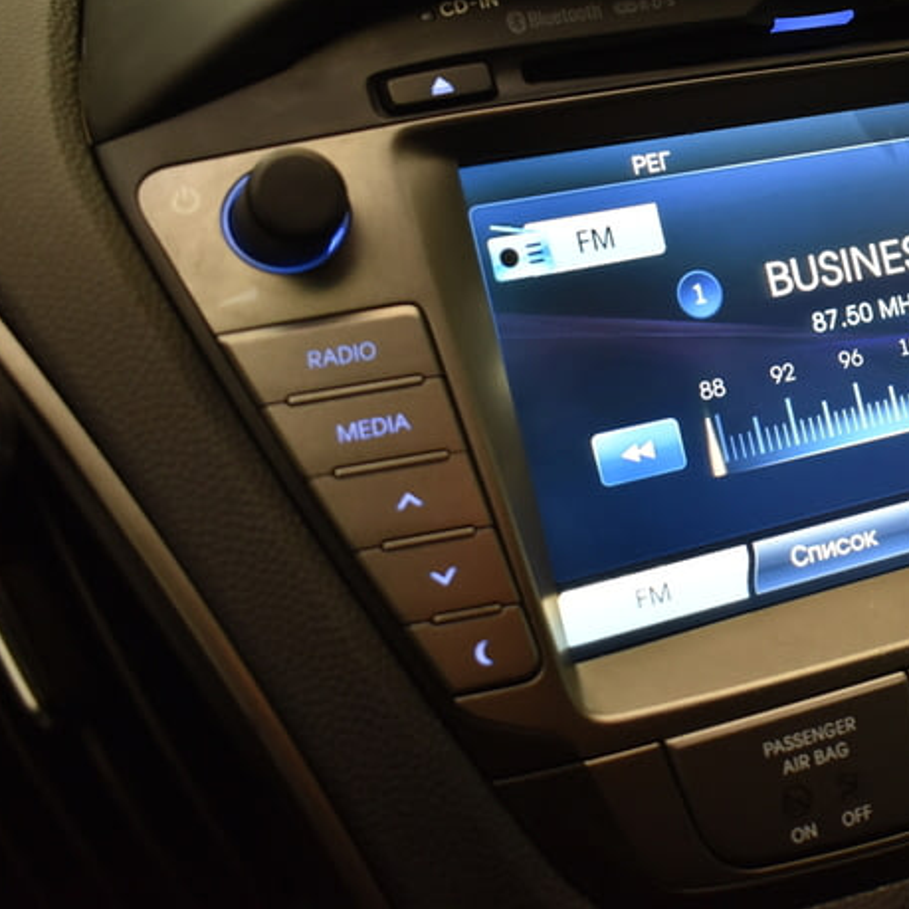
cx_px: 830
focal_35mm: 60
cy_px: 364
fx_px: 1783
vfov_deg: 28.5
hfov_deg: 27.5
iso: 640
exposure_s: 1/50
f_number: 3.8
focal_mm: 24
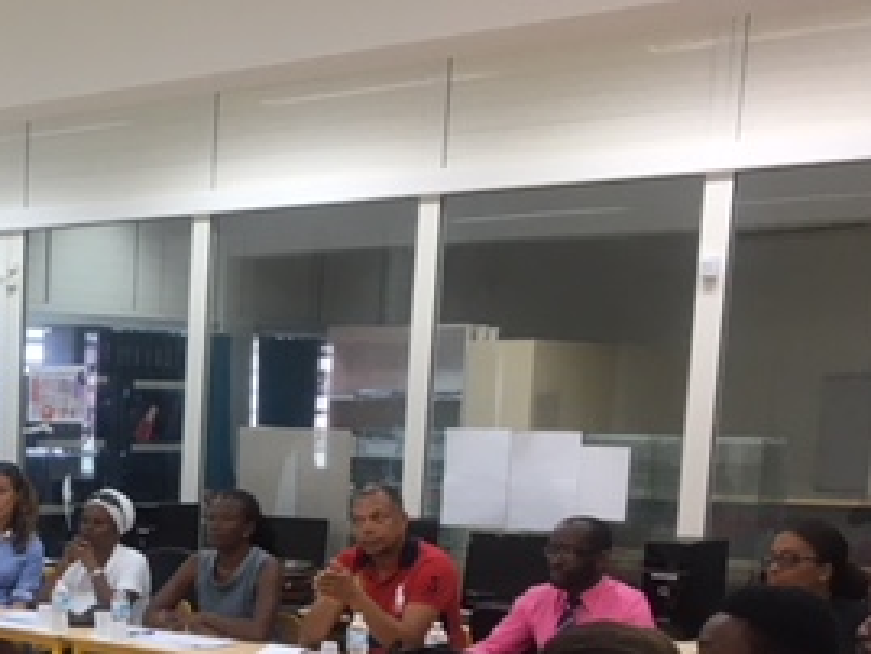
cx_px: -123
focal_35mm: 69
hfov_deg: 25.7
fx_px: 1737
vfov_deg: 20.7
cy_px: 648
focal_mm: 4.15
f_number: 2.2
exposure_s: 1/33
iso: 32
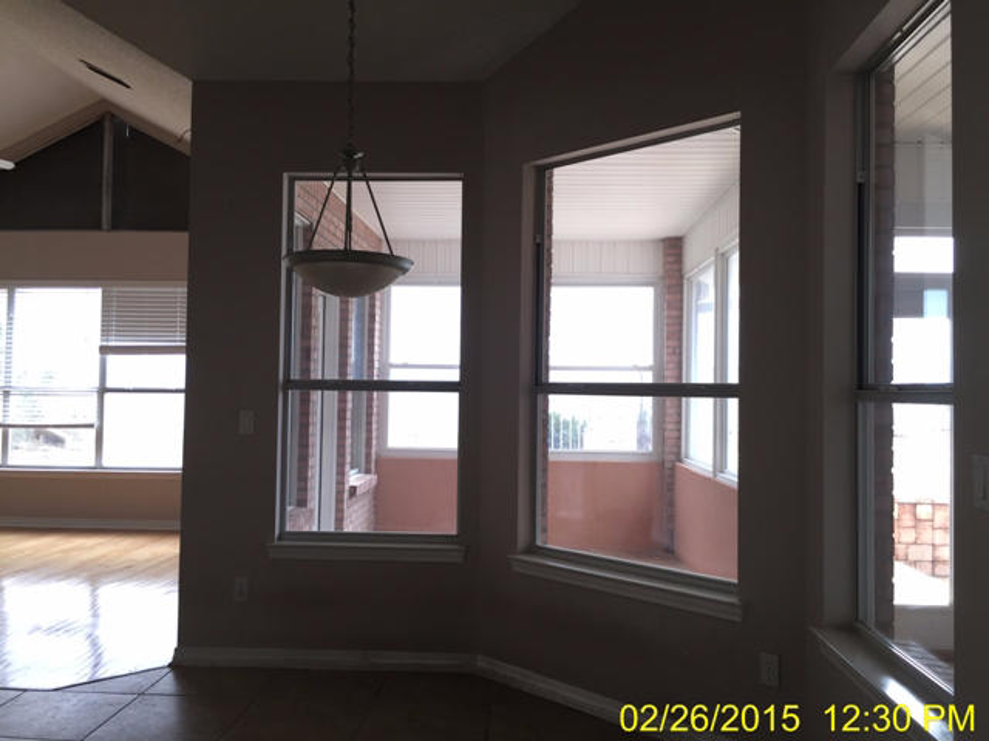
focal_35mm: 29
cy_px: 370
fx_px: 829
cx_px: 494
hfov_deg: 61.7
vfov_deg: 48.2
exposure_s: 1/57
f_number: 2.2
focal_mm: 4.15
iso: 32
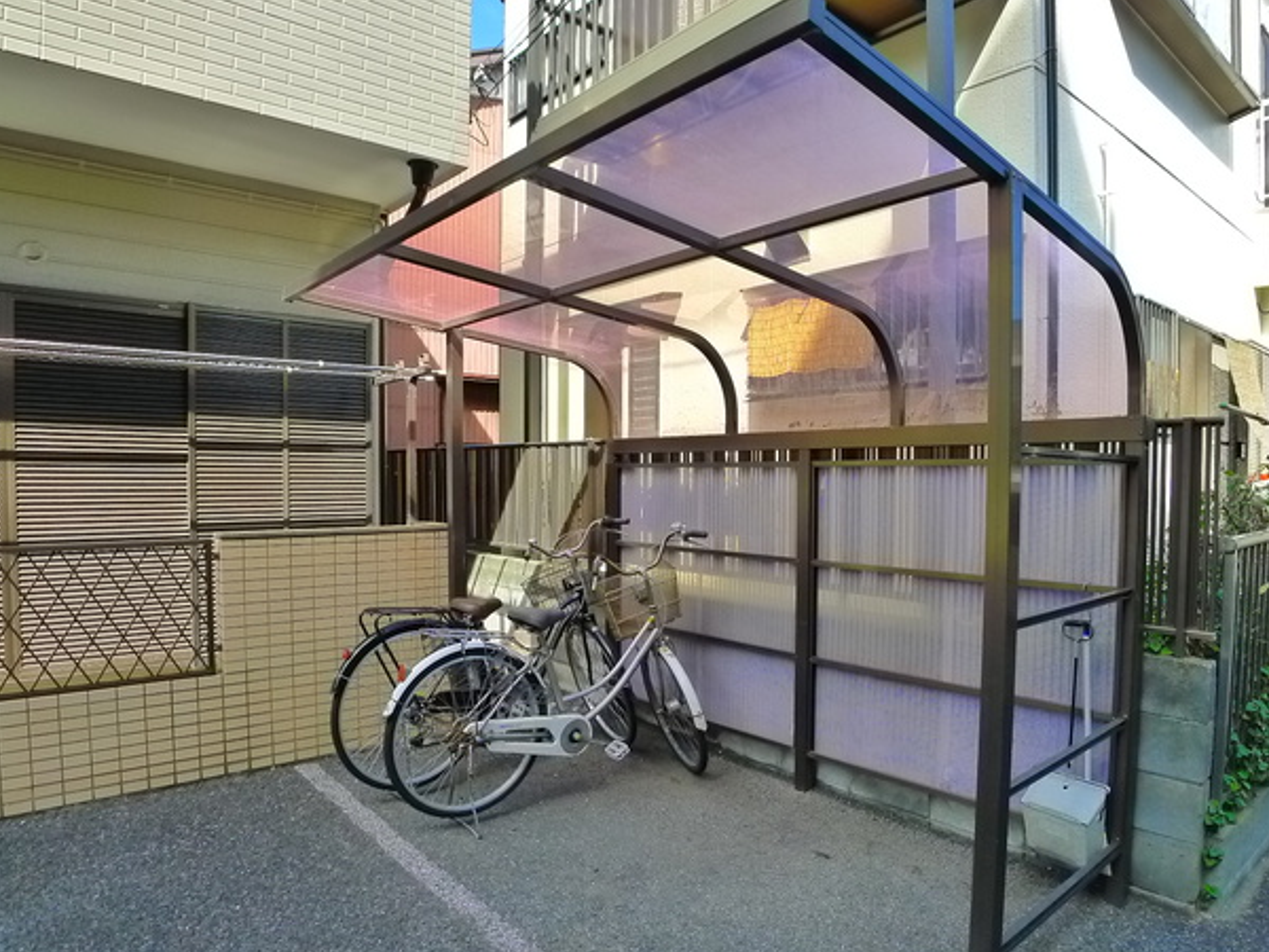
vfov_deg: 49.7
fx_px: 1026
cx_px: 698
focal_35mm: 28
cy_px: 515
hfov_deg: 63.3
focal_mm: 5.1
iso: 400
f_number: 2.8
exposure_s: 1/500
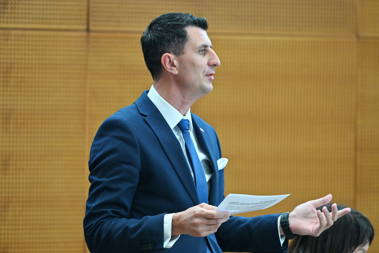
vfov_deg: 3.3
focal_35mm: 420
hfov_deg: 4.9
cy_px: 126
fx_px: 4421
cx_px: 190
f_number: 5.6
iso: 5000
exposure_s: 1/320
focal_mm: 420
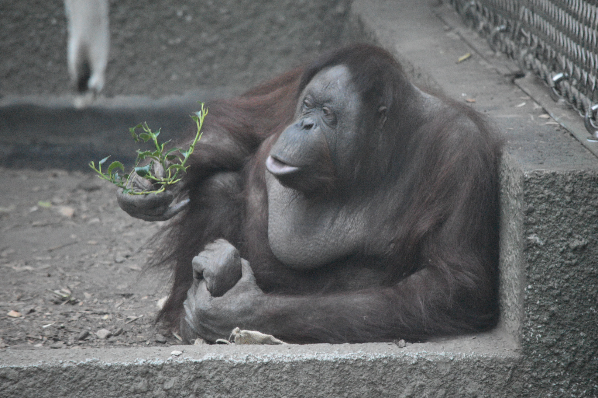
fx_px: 5232
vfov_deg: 4.4
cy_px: 199
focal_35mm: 315
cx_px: 299
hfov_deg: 6.5
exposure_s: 1/125
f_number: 5.3
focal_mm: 210
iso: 7200
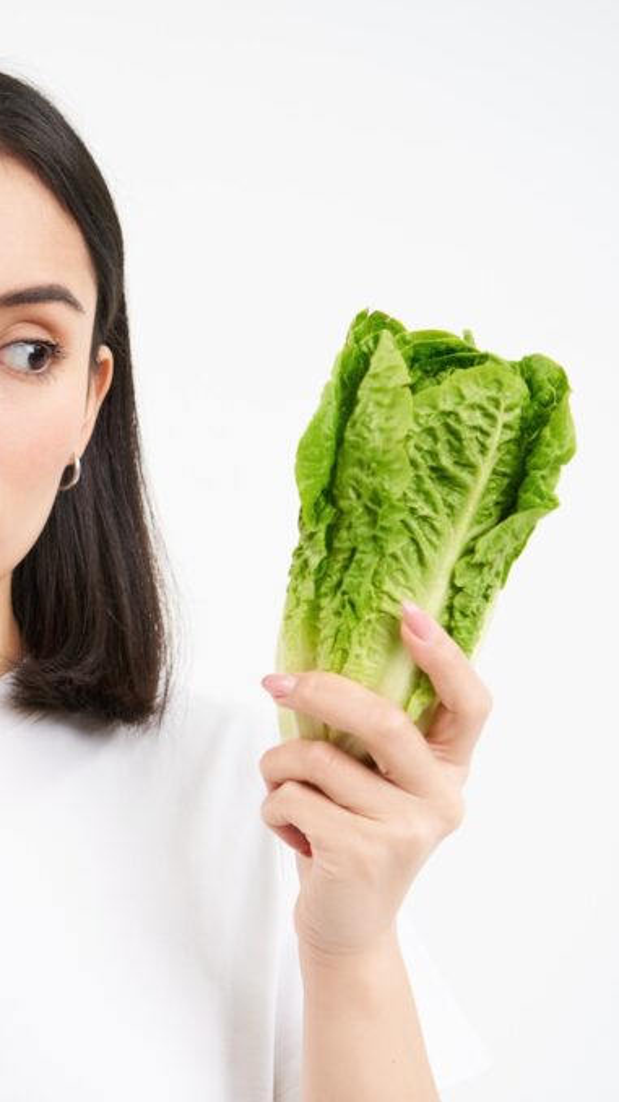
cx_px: -65
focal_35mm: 87
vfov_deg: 24.5
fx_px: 2541
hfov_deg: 13.6
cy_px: 552
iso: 200
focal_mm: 55
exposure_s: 1/125
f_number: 5
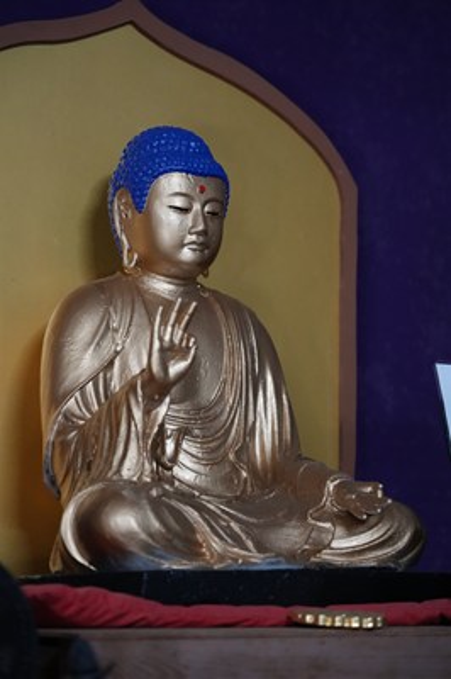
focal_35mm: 82
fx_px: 1543
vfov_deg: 24.8
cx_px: 226
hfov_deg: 16.6
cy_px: 340
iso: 6400
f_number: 4
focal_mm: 82
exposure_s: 1/160
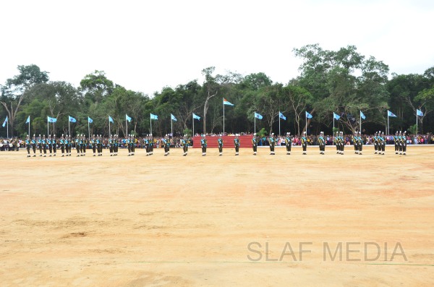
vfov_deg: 32.8
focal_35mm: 40
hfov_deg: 48.0
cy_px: 144
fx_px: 487
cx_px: 217
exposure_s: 1/250
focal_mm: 27
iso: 320
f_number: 7.1
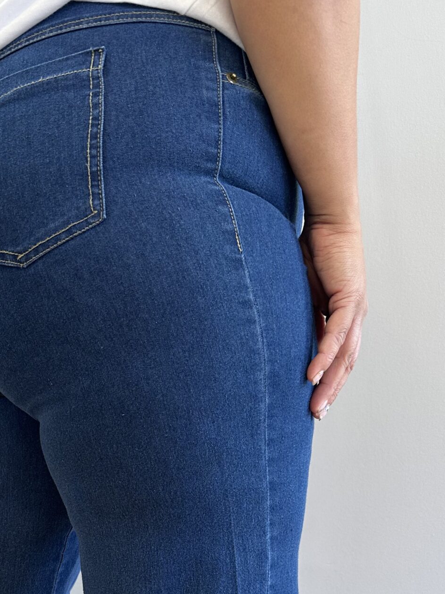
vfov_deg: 36.2
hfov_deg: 28.6
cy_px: 552
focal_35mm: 49
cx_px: 52
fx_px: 840
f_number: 1.78
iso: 100
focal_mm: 6.86
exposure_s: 1/100
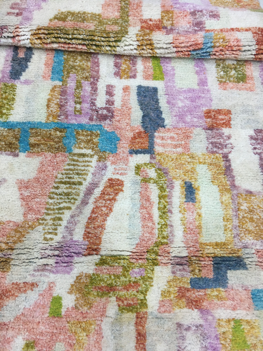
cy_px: 176
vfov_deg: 61.7
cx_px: 132
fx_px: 294
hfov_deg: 48.2
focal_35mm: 29
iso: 160
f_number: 2.2
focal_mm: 4.15
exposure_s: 1/33
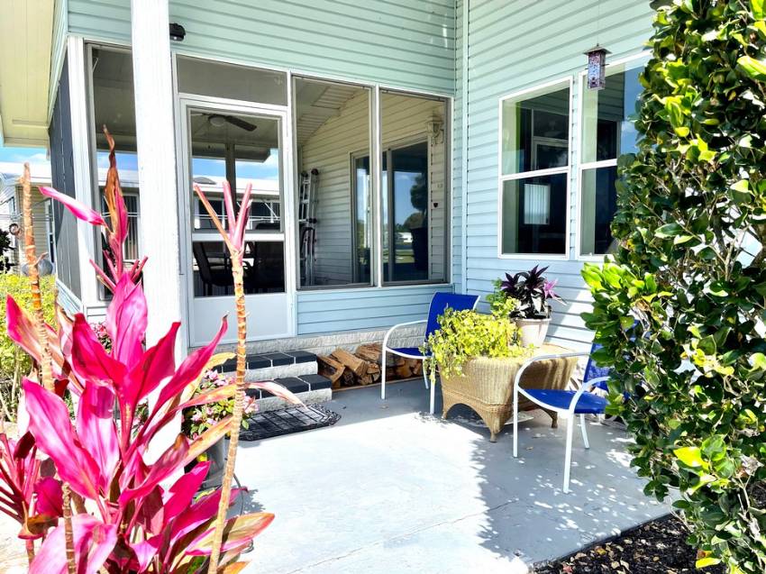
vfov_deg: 53.0
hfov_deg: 67.3
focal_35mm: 26
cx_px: 383
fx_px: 575
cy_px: 287
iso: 32
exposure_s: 1/1642
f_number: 1.6
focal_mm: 5.1
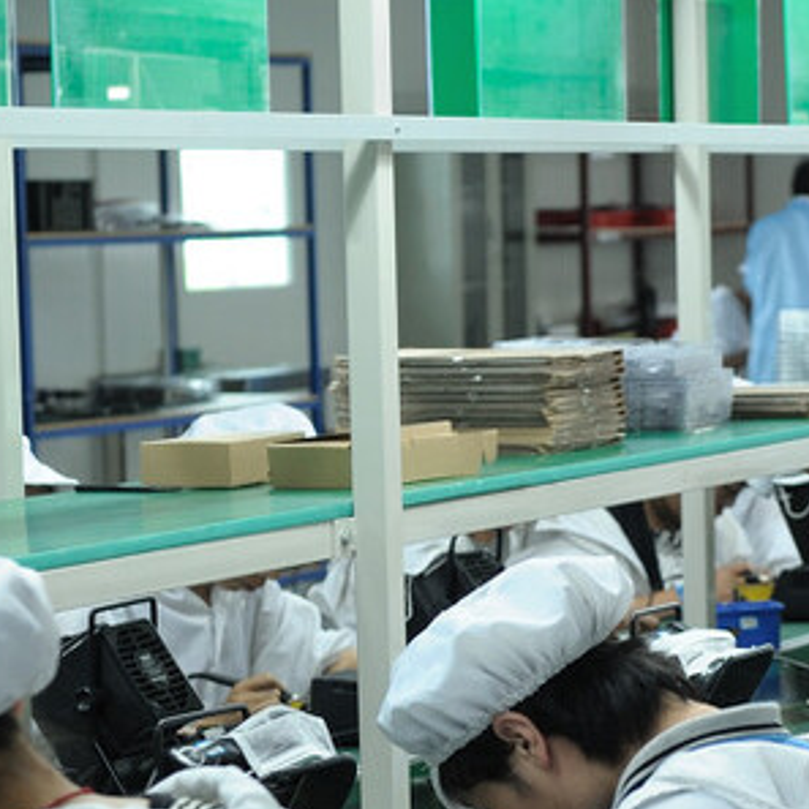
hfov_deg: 10.6
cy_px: 622
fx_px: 4363
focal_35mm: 165
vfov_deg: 10.6
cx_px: 684
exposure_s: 1/50
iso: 400
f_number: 3.5
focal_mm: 48
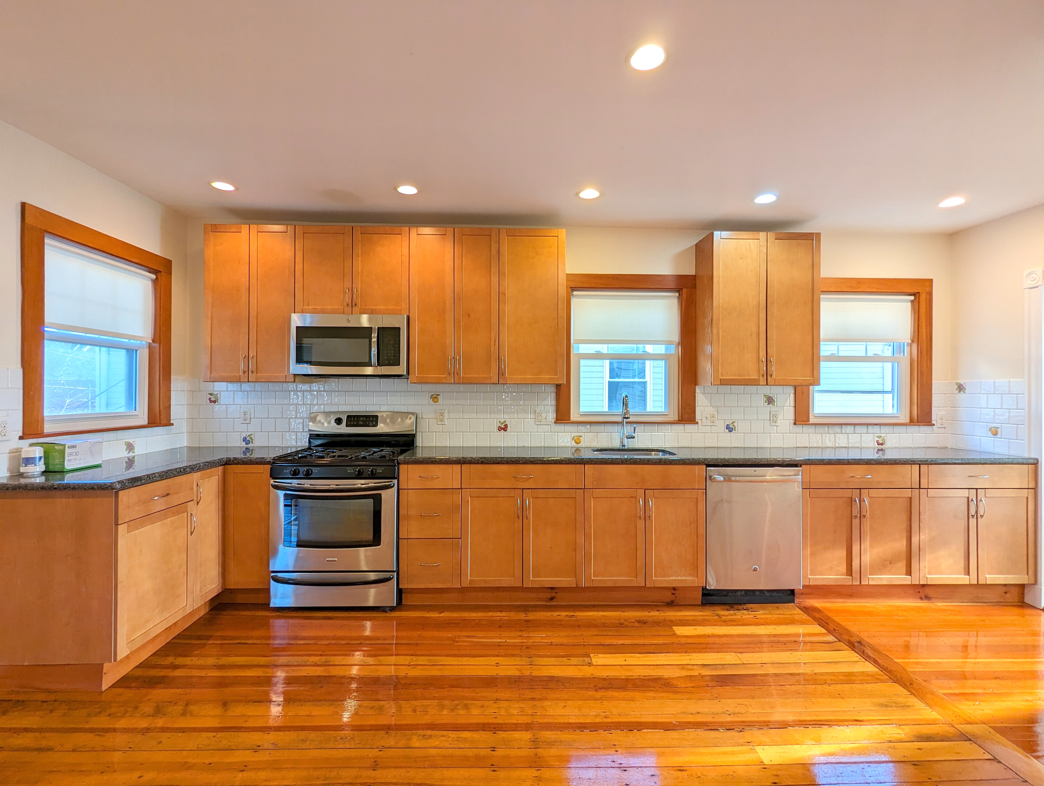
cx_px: 522
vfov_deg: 78.2
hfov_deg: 94.4
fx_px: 483
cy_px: 393
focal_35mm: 16
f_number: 2.2
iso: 52
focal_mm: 2.35
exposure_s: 1/60
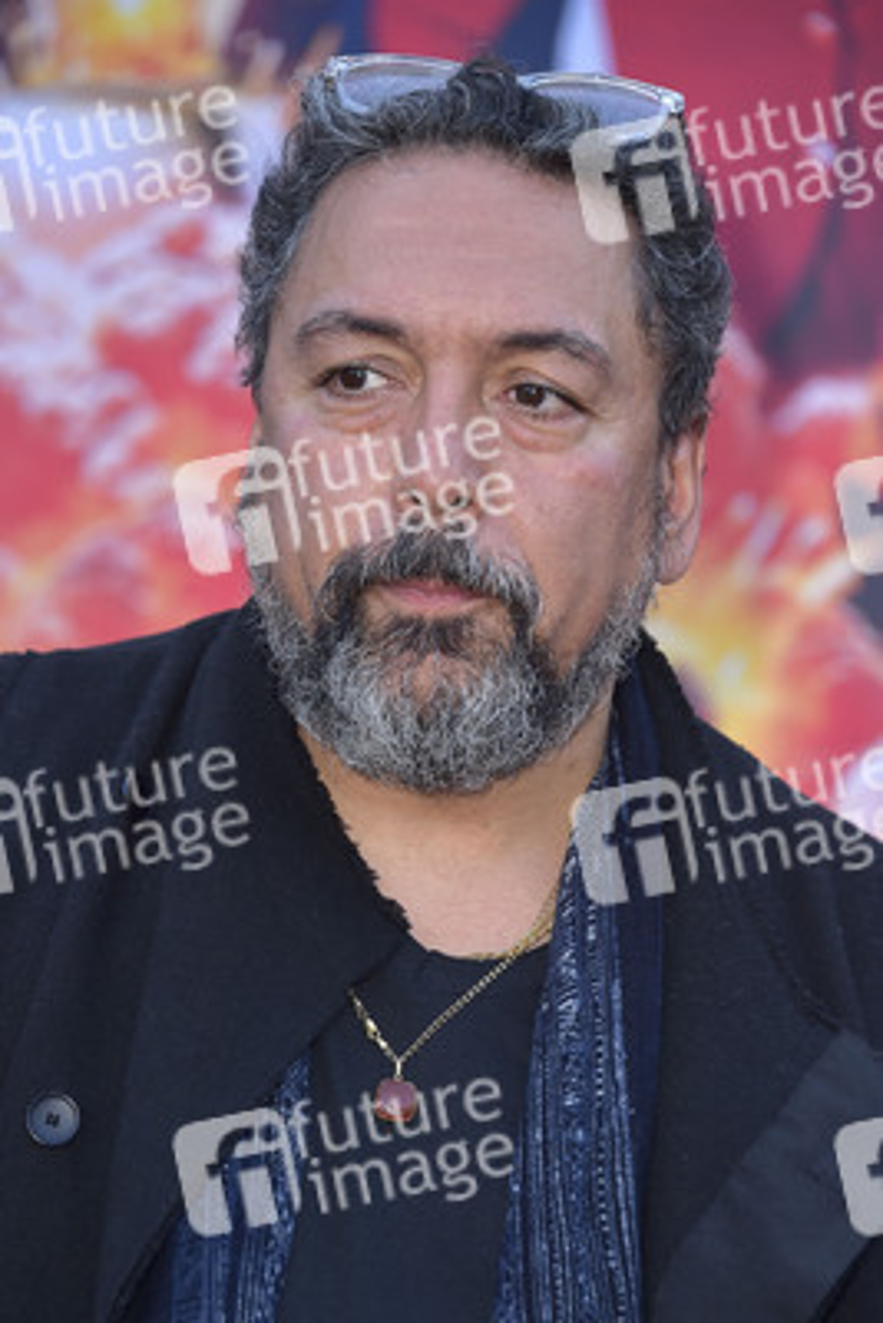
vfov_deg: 12.1
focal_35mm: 170
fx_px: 6249
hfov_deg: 8.1
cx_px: 442
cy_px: 662
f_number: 6.3
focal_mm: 170
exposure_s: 1/250
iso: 320
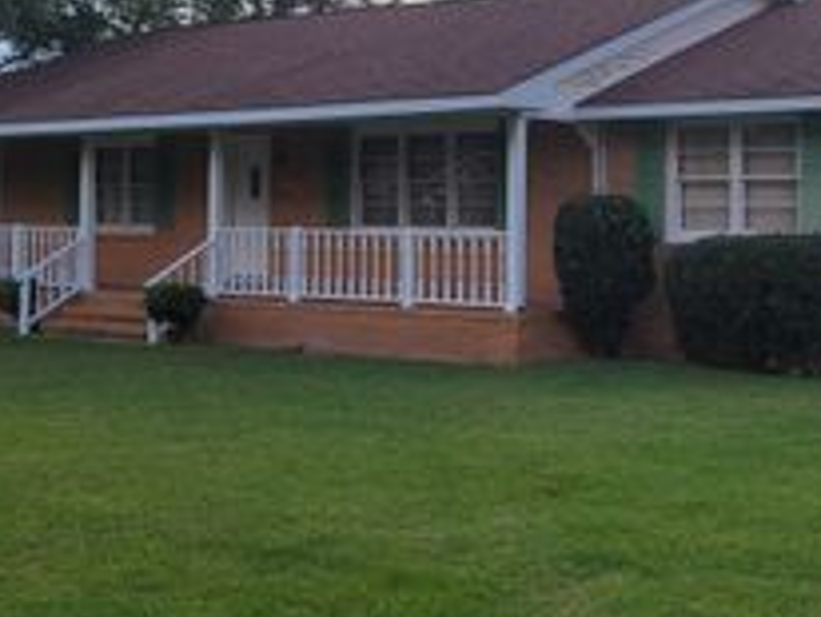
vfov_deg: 23.2
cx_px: 598
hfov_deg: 30.3
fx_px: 1496
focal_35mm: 63
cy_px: 197
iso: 40
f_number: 1.8
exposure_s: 1/145
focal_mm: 5.4
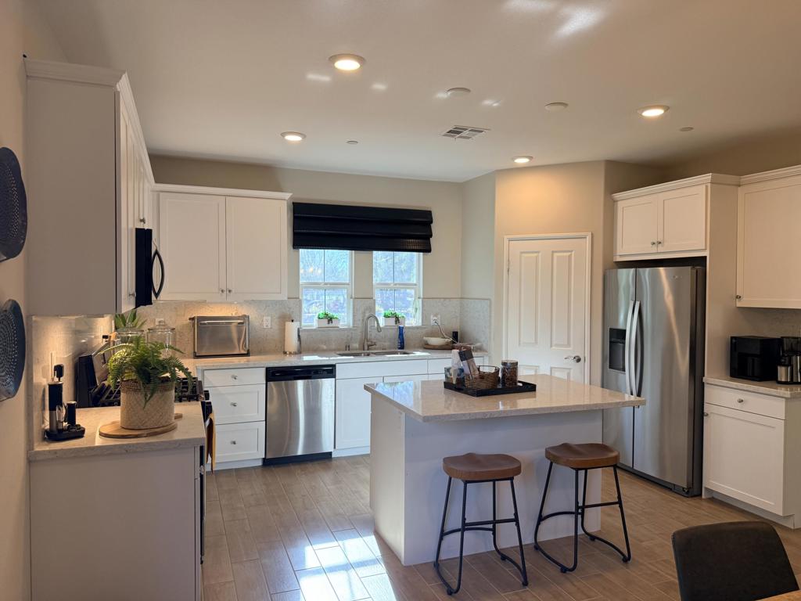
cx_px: 400
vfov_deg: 56.8
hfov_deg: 71.6
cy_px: 300
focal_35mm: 24
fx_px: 555
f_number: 1.78
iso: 125
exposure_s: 1/225
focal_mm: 6.76
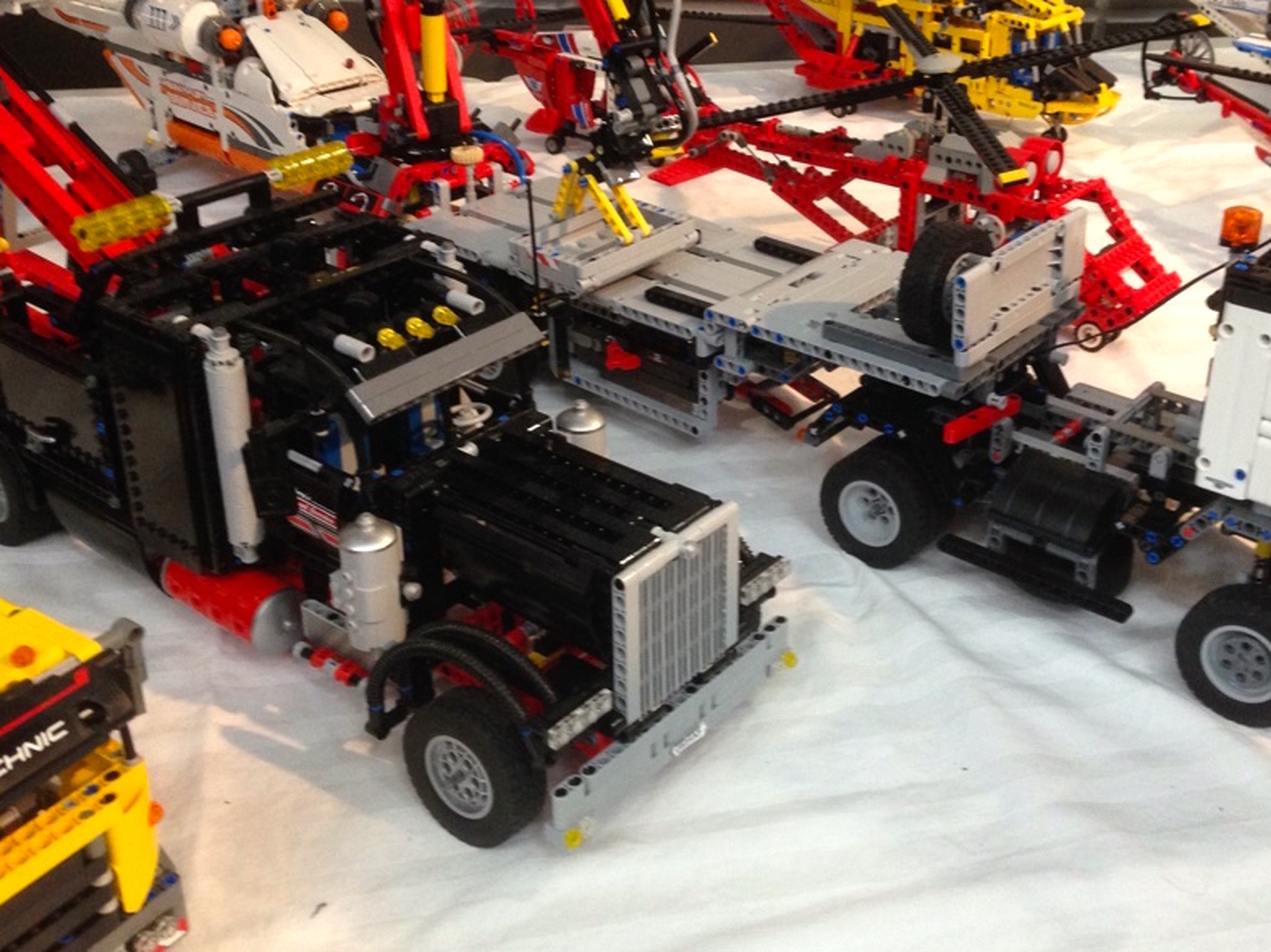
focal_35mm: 43
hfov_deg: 43.7
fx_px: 1578
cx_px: 742
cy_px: 367
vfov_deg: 33.4
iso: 160
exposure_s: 1/20
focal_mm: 4.12
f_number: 2.4
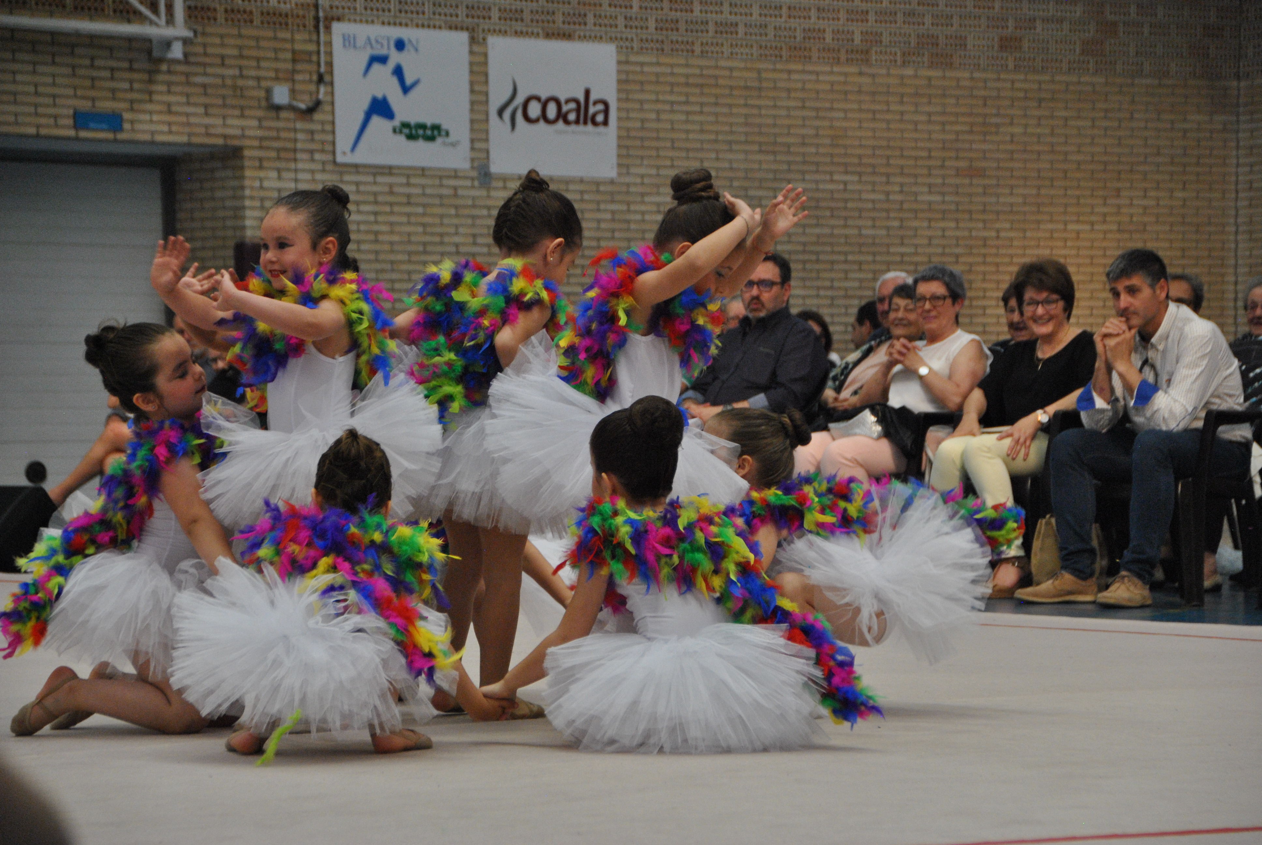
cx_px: 631
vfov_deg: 10.7
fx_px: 4528
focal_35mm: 129
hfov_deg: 15.9
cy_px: 422
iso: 800
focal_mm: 86
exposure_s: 1/250
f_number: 5.3
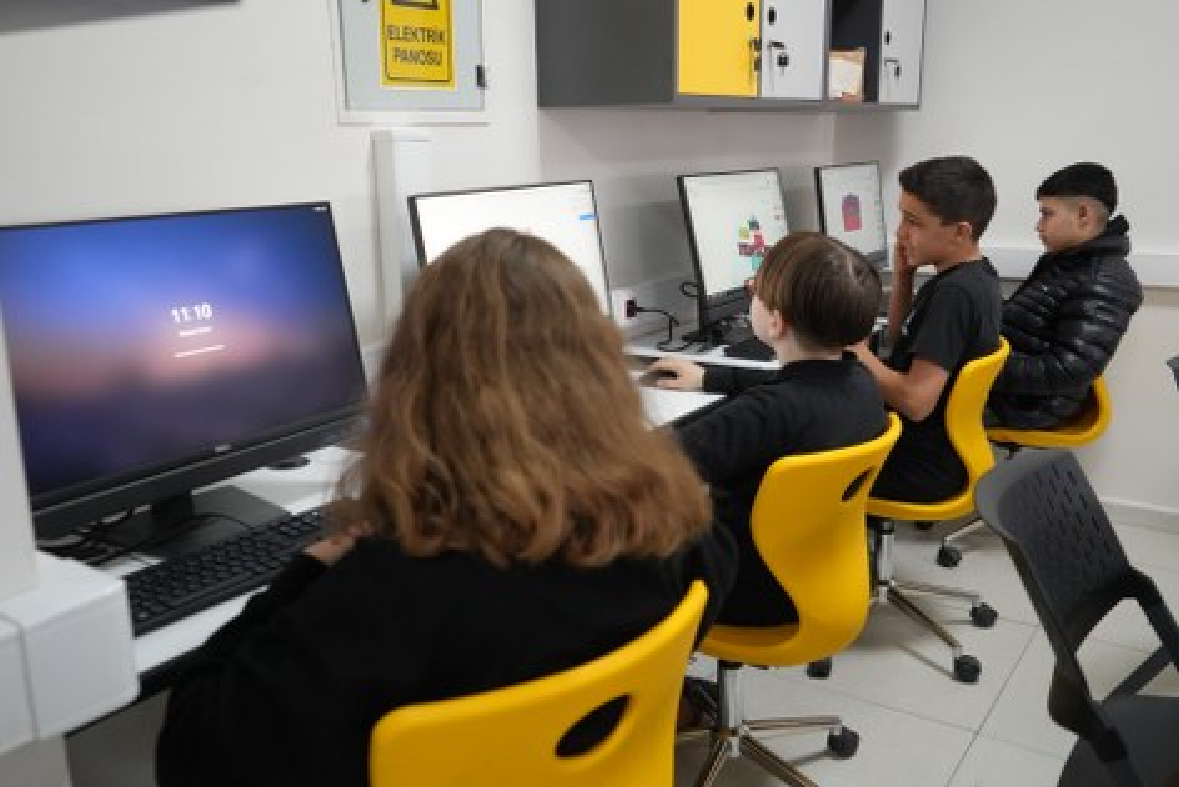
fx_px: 1016
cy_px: 394
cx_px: 590
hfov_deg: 60.3
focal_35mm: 31
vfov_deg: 42.4
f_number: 4
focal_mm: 31
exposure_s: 1/160
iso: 4000
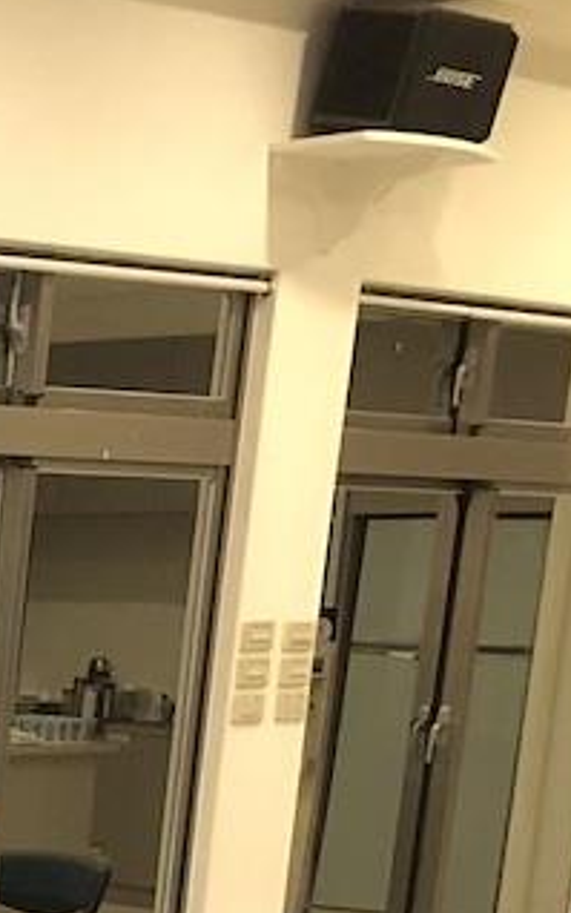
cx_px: -1027
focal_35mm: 112
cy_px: 1252
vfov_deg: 17.3
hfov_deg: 9.6
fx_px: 2786
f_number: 1.8
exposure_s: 1/60
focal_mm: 4
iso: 320
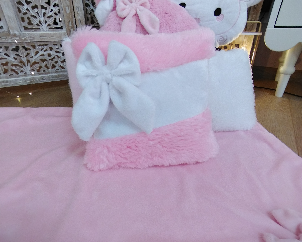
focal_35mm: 21
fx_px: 188
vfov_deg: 65.5
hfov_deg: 77.6
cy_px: 114
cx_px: 151
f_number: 2.2
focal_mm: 1.68
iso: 371
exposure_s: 1/50
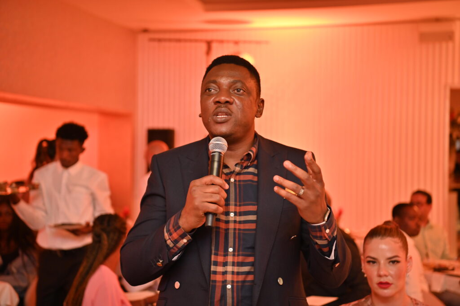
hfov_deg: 32.4
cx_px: 230
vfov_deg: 21.9
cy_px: 153
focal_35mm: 62
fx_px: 792
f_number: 3.2
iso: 800
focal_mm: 62
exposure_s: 1/200
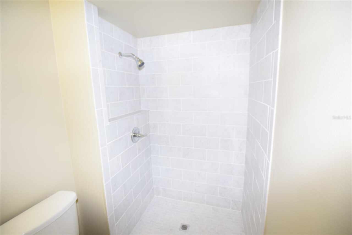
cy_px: 118
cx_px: 176
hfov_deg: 100.4
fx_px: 147
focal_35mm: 15
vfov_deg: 77.3
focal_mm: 10
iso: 800
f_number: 4.5
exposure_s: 1/80
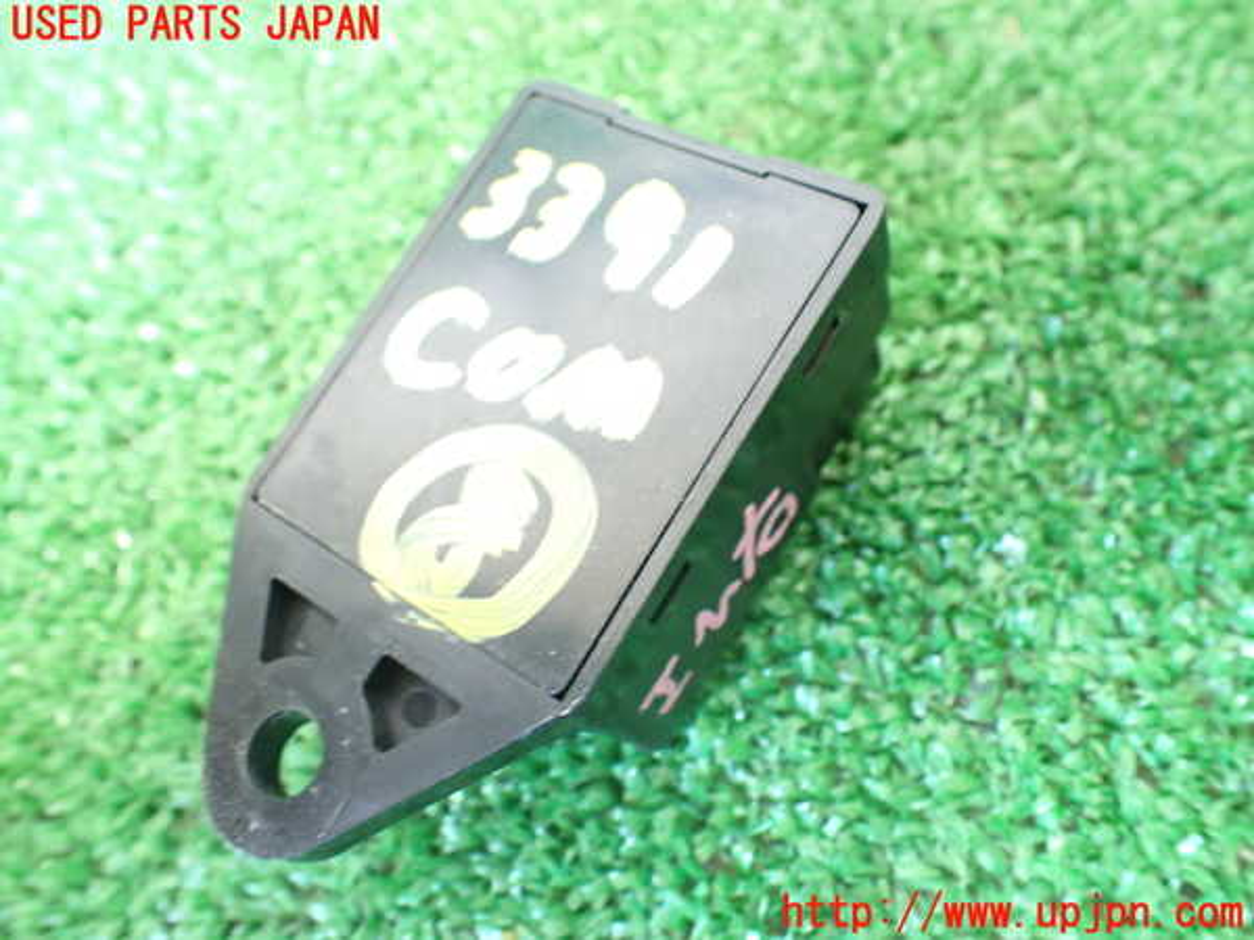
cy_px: 470
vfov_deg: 46.8
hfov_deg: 60.0
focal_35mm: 30
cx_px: 627
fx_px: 1087
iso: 1000
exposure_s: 1/30
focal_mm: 5.4
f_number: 2.3
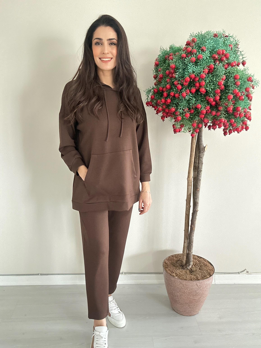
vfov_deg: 60.0
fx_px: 302
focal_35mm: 30
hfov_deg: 46.8
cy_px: 174
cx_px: 130
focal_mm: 2.69
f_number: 1.9
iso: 250
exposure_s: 1/33
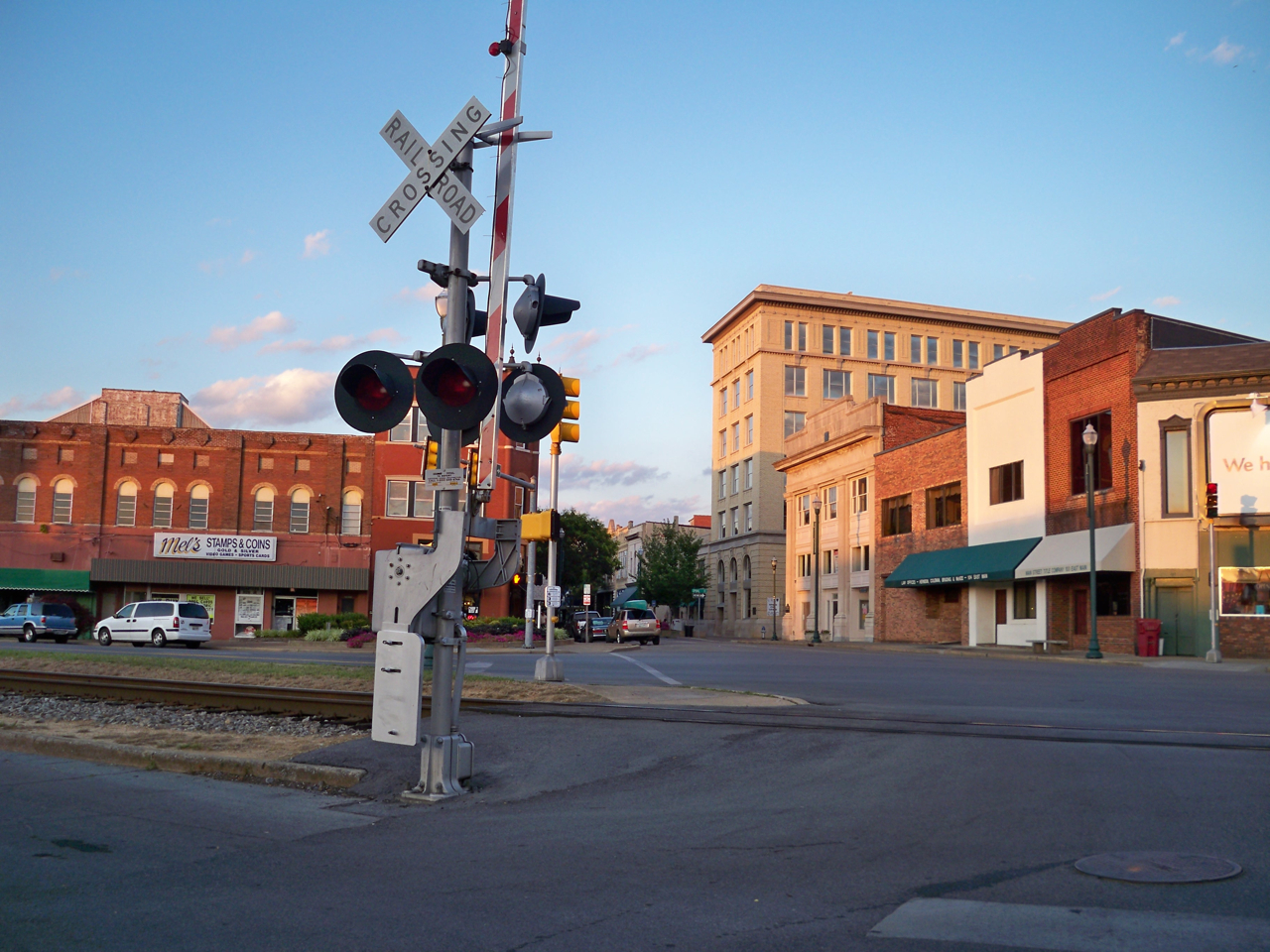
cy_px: 476
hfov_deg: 52.6
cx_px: 635
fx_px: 1284
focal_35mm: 35
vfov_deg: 40.7
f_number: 3.1
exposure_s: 1/100
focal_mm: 6.3
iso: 64
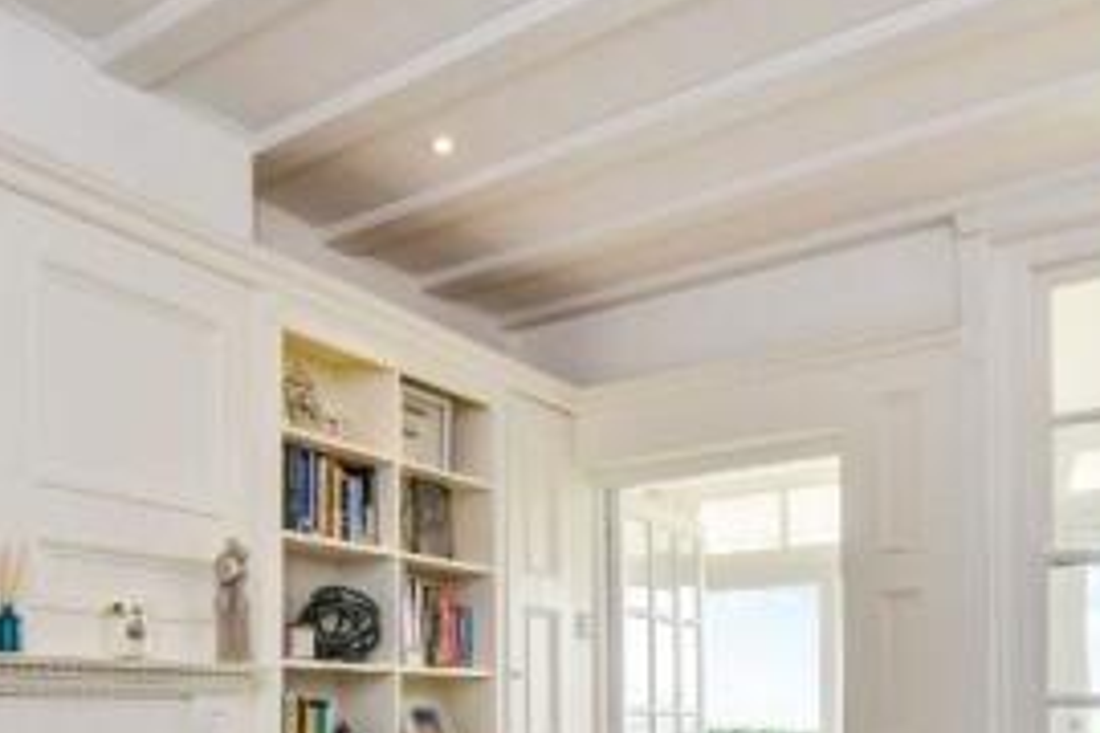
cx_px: 471
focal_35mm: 34
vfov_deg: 35.3
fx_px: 1039
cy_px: 727
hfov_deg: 55.6
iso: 320
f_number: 9
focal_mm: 14
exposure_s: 1/80
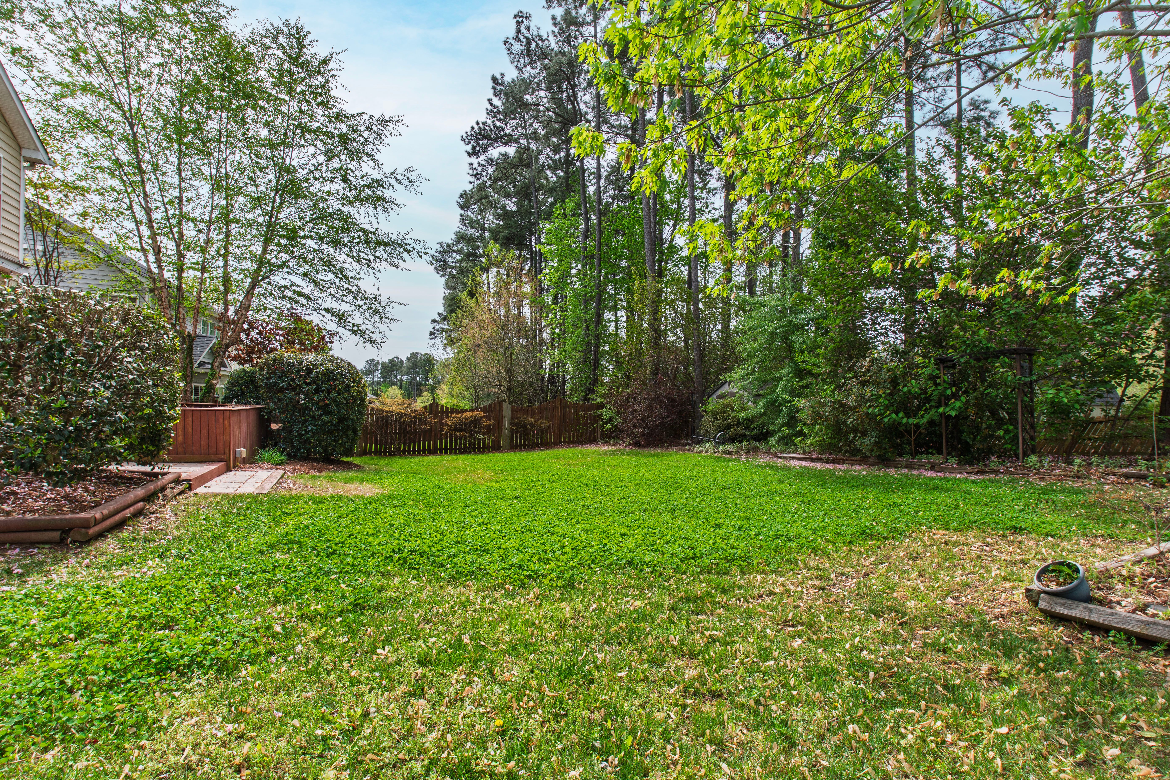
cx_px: 585
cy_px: 390
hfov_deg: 100.4
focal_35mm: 15
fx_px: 487
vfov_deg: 77.3
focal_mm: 10
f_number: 8
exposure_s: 1/125
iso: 100
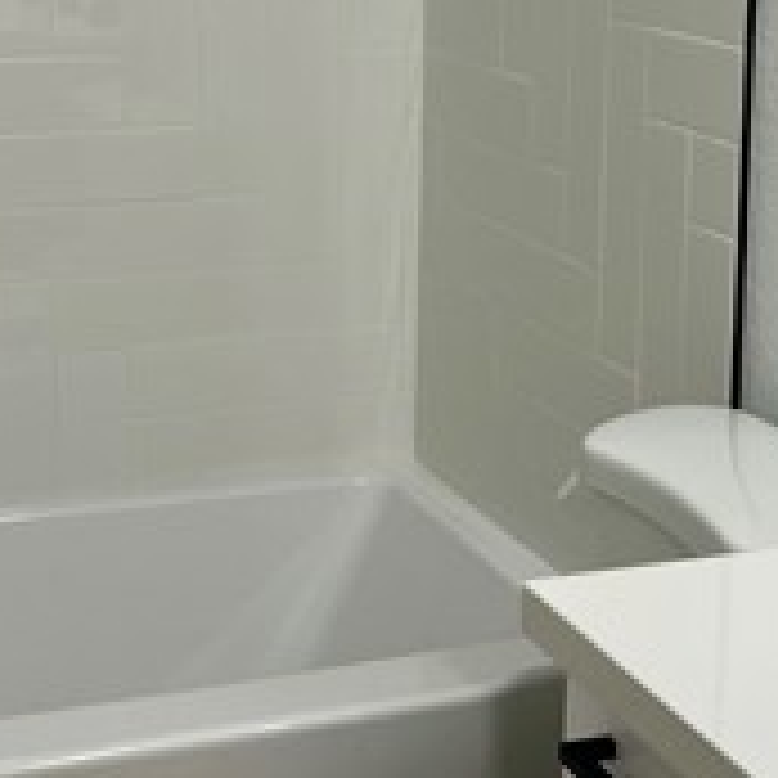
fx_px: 2161
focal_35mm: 85
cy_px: 139
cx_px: 409
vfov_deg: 20.2
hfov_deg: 20.4
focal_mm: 5.7
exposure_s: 1/121
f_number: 1.5
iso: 50
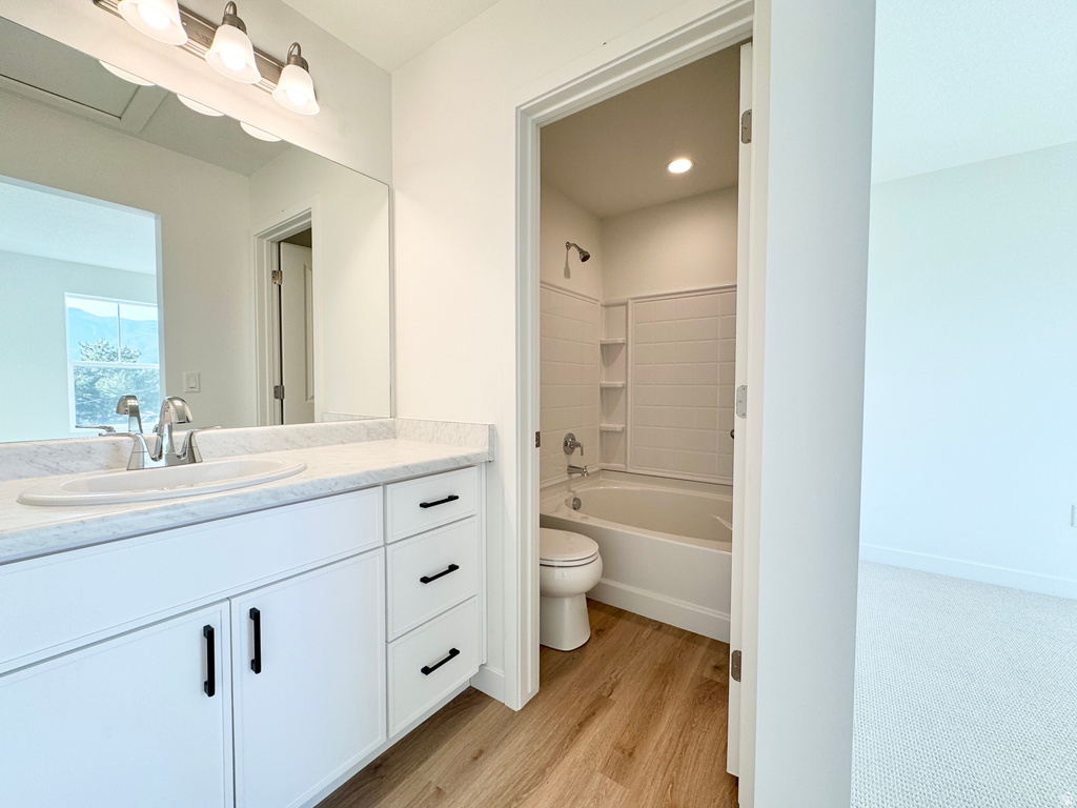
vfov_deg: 85.7
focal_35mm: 14
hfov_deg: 102.1
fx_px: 436
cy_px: 404
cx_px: 538
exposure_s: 1/120
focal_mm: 2.22
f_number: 2.2
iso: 64
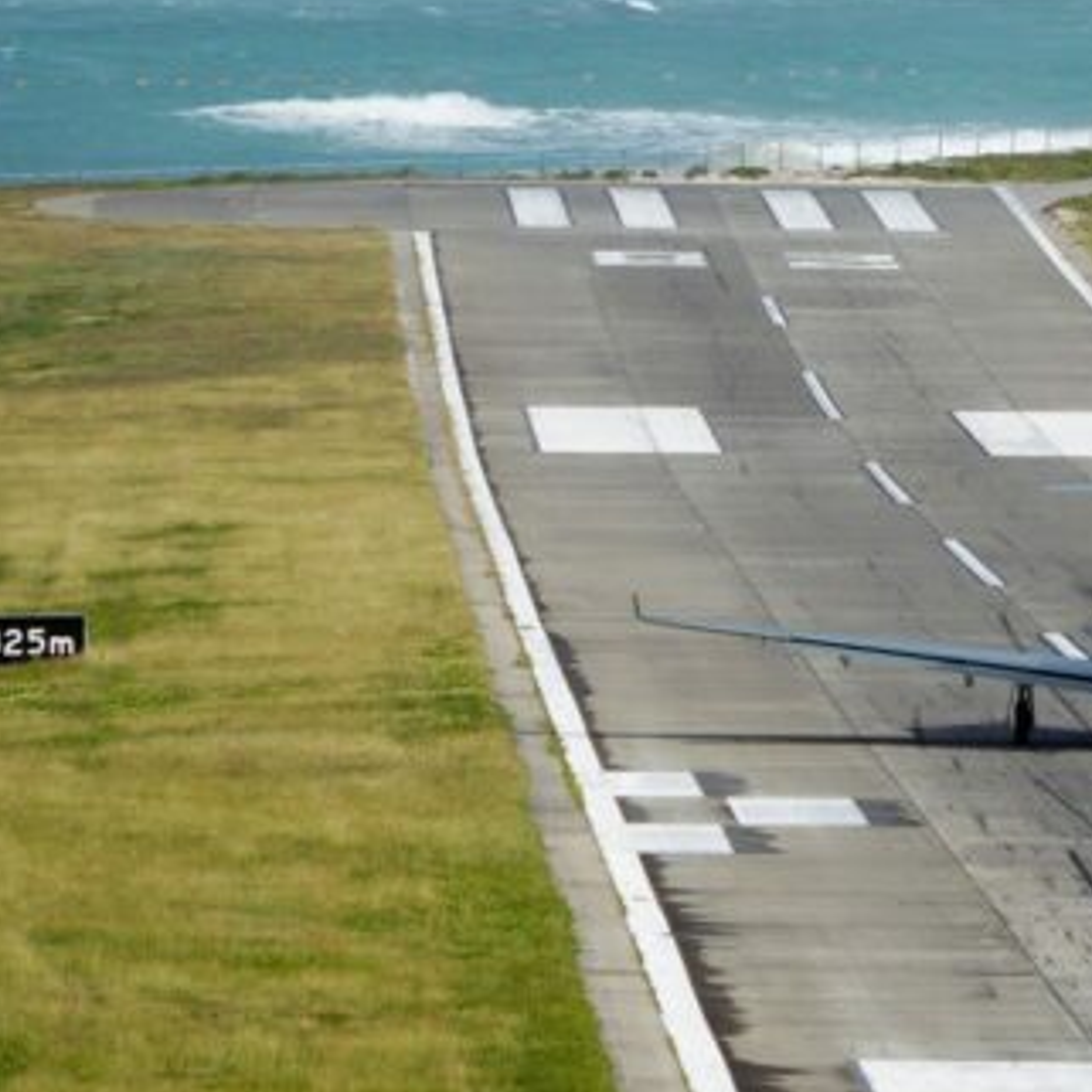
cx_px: 1796
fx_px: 22699
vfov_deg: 2.8
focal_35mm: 636
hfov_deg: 2.7
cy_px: 88
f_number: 6.3
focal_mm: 200
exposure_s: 1/800
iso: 200
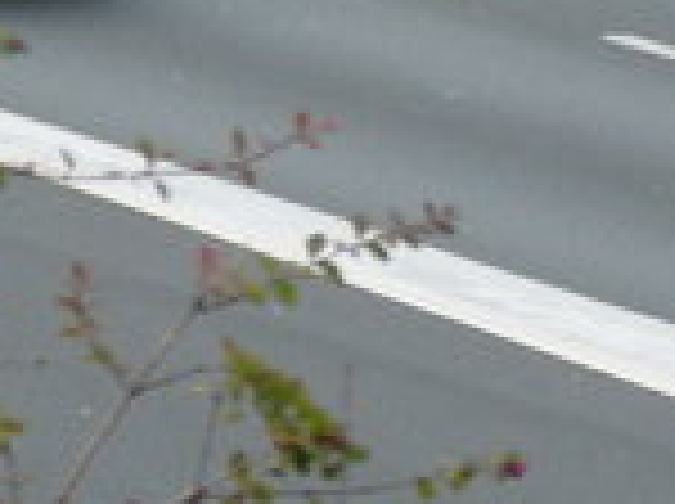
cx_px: 310
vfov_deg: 1.9
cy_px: -626
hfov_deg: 2.5
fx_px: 15185
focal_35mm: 780
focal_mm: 26
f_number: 4
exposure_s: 1/160
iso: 80
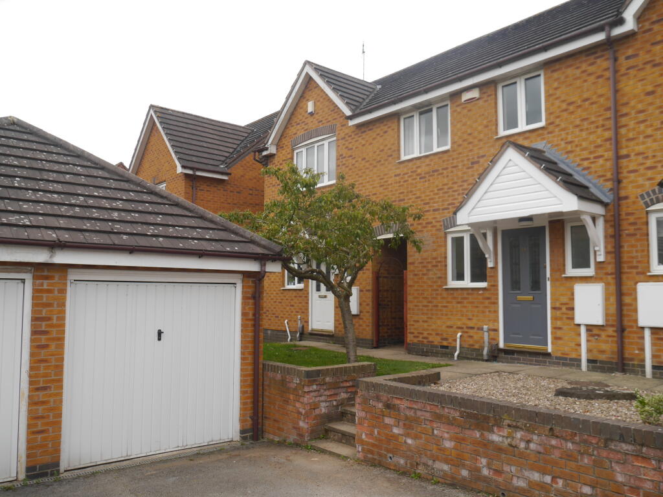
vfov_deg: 49.7
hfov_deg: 63.4
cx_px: 332
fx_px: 536
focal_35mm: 28
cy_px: 248
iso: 160
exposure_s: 1/160
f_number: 5
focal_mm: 14
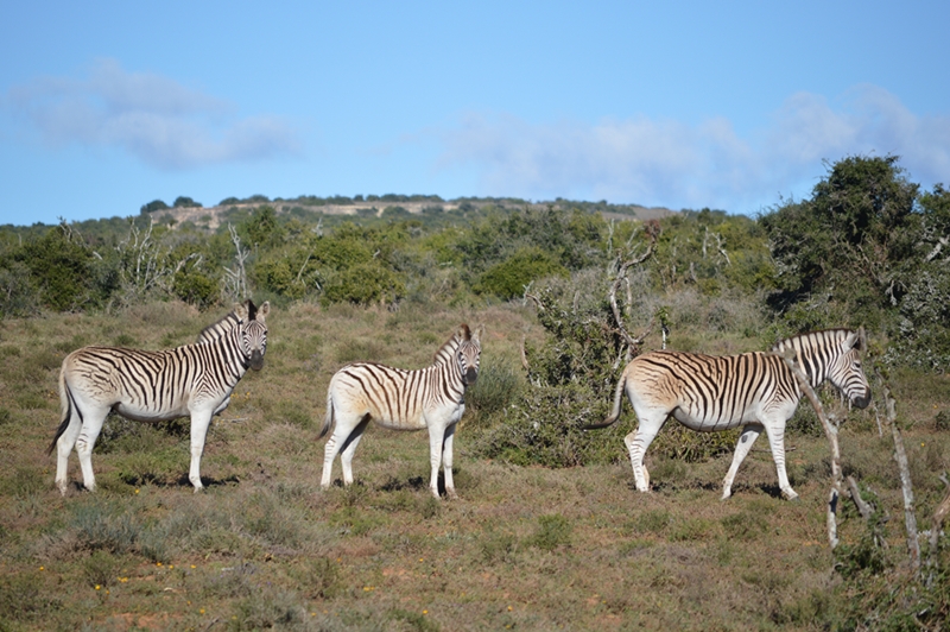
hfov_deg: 8.3
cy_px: 316
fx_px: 6526
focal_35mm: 248
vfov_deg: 5.5
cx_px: 475
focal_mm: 165
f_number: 5.3
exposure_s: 1/500
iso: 100
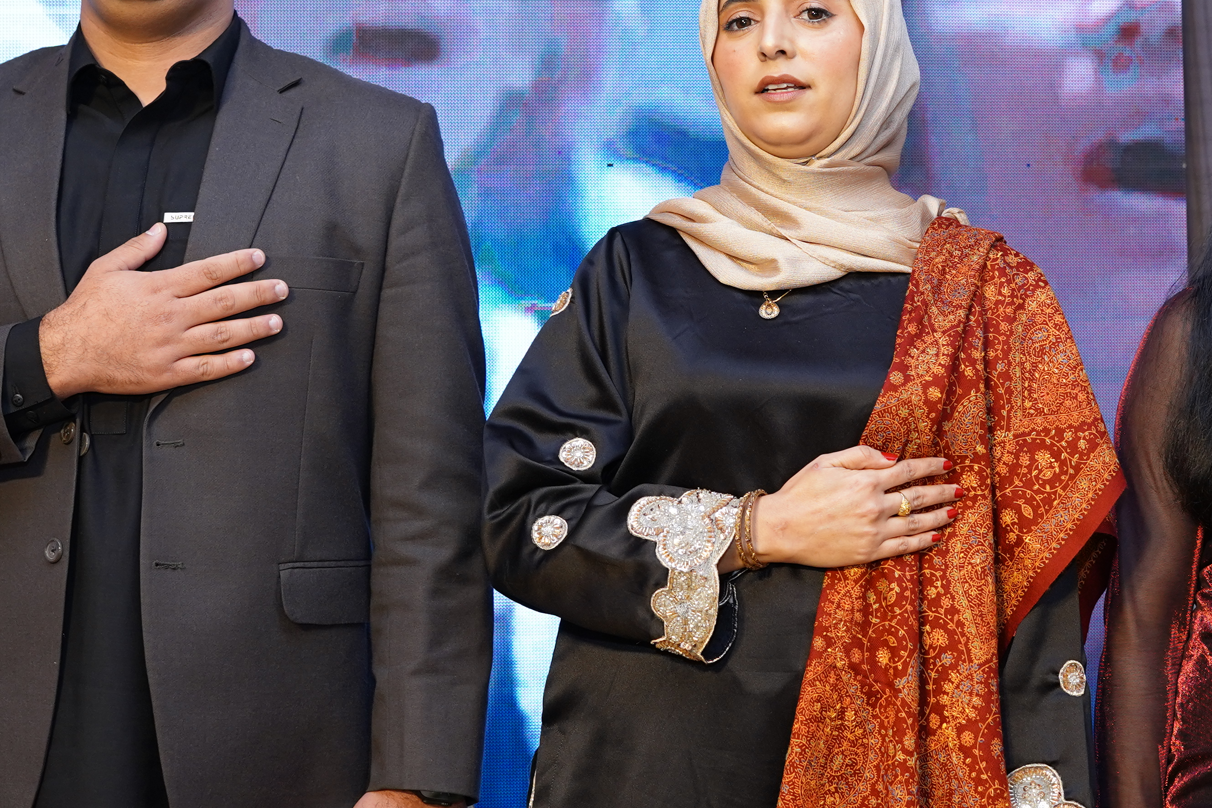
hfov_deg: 25.6
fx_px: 2659
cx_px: 779
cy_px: 313
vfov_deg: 17.3
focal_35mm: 79
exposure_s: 1/160
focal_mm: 35
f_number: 2.8
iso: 640
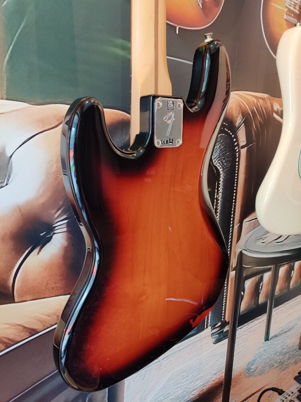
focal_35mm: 27
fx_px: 313
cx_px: 150
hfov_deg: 51.4
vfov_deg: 65.3
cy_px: 201
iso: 500
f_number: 1.65
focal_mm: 4.75
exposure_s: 1/50
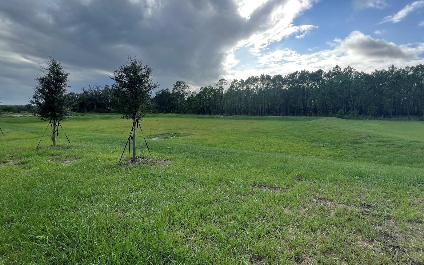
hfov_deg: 97.8
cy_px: 126
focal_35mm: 16
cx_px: 215
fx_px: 185
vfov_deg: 71.2
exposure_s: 1/774
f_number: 1.8
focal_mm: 1.57
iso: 32
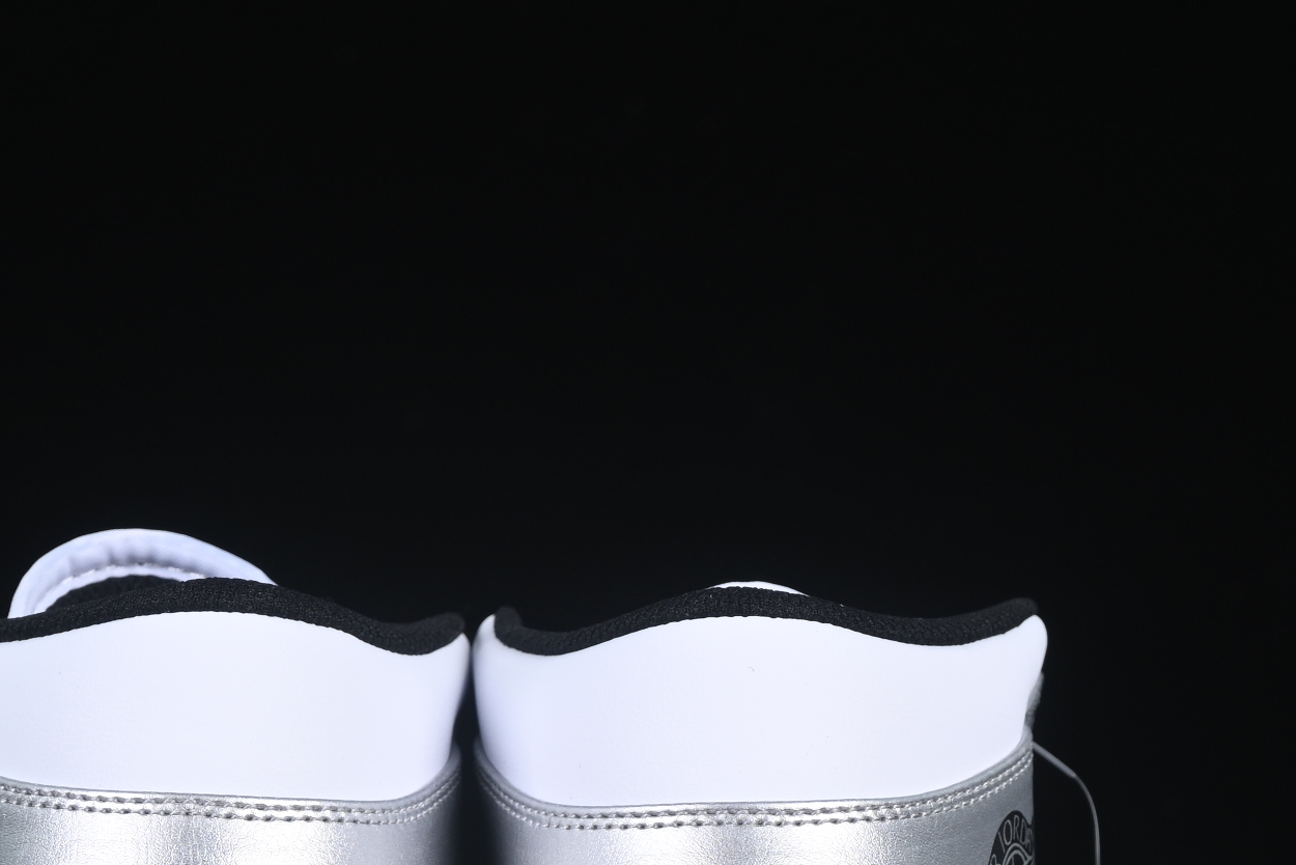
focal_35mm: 167
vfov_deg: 8.2
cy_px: 880
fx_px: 6013
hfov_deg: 12.3
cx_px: 502
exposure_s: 1/60
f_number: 7.1
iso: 160
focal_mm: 50
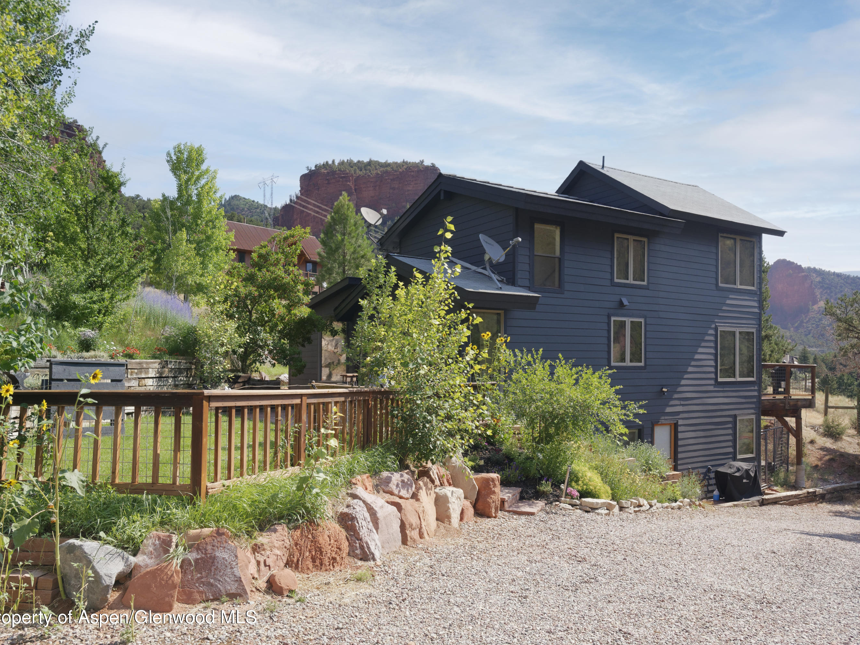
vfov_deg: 53.1
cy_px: 322
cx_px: 408
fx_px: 646
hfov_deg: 67.3
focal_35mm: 26
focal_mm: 24
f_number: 7.1
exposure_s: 1/800
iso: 250
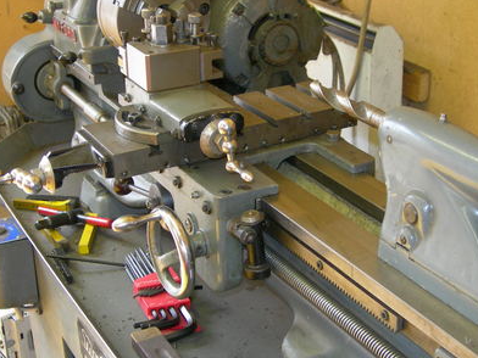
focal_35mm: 62
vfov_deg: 23.6
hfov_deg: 31.2
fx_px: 856
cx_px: 259
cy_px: 202
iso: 180
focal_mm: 7.8
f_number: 2.8
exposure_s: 1/28.8
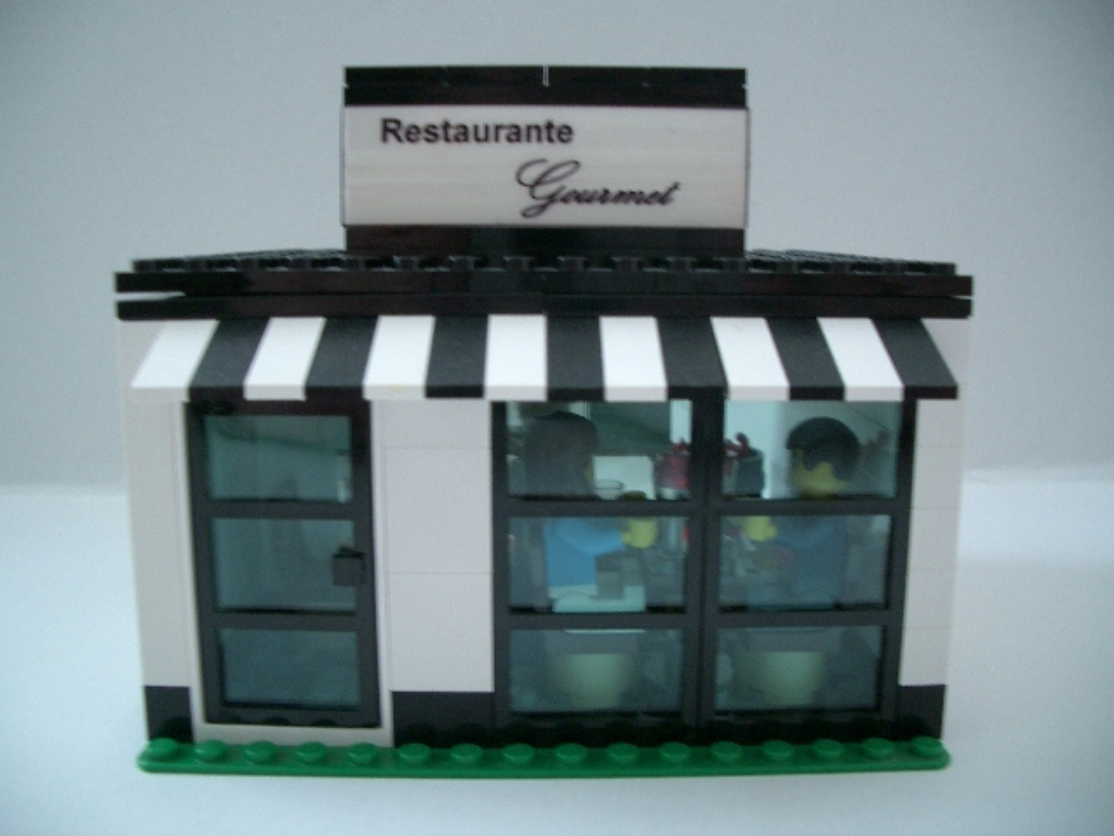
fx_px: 1126
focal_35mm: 35
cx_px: 557
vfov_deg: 40.7
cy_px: 418
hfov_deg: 52.6
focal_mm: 5.8
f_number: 2.6
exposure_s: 1/15
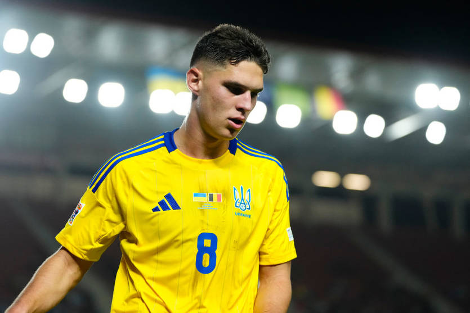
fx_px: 1462
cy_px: 156
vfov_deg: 12.2
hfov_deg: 18.3
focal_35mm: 112
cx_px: 235
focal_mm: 112
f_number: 2.8
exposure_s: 1/2000
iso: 3200
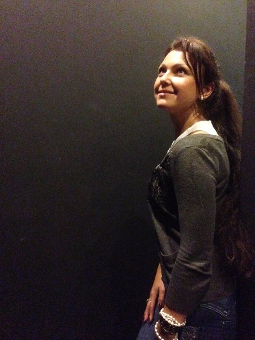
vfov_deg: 29.4
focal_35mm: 66
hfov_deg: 22.3
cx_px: 128
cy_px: 170
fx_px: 648
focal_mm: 4.12
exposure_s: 1/15
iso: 2000
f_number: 2.4
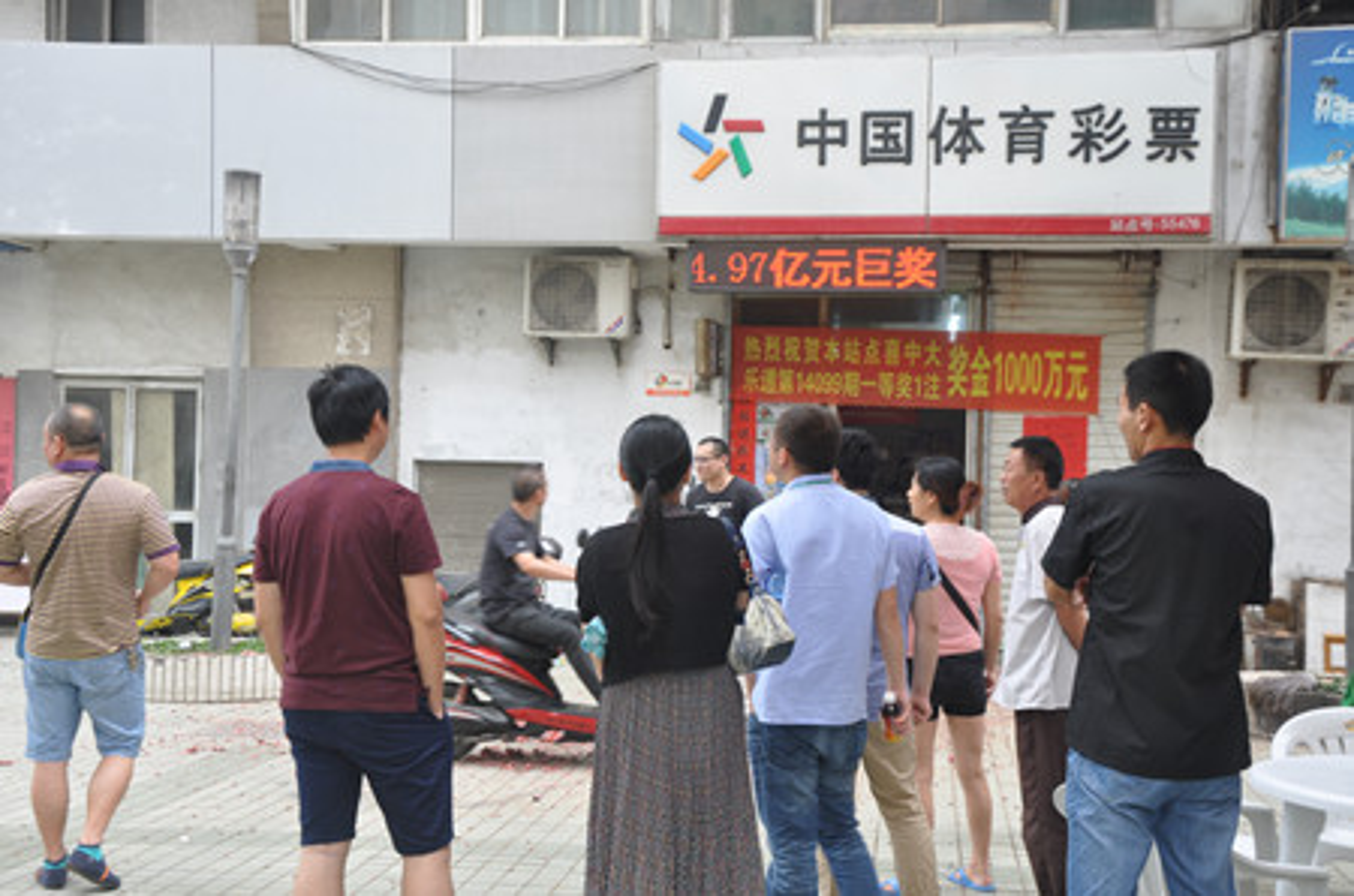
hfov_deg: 43.7
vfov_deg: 29.7
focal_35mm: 45
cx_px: 677
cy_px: 448
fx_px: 1689
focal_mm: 30
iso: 200
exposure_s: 1/80
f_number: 9
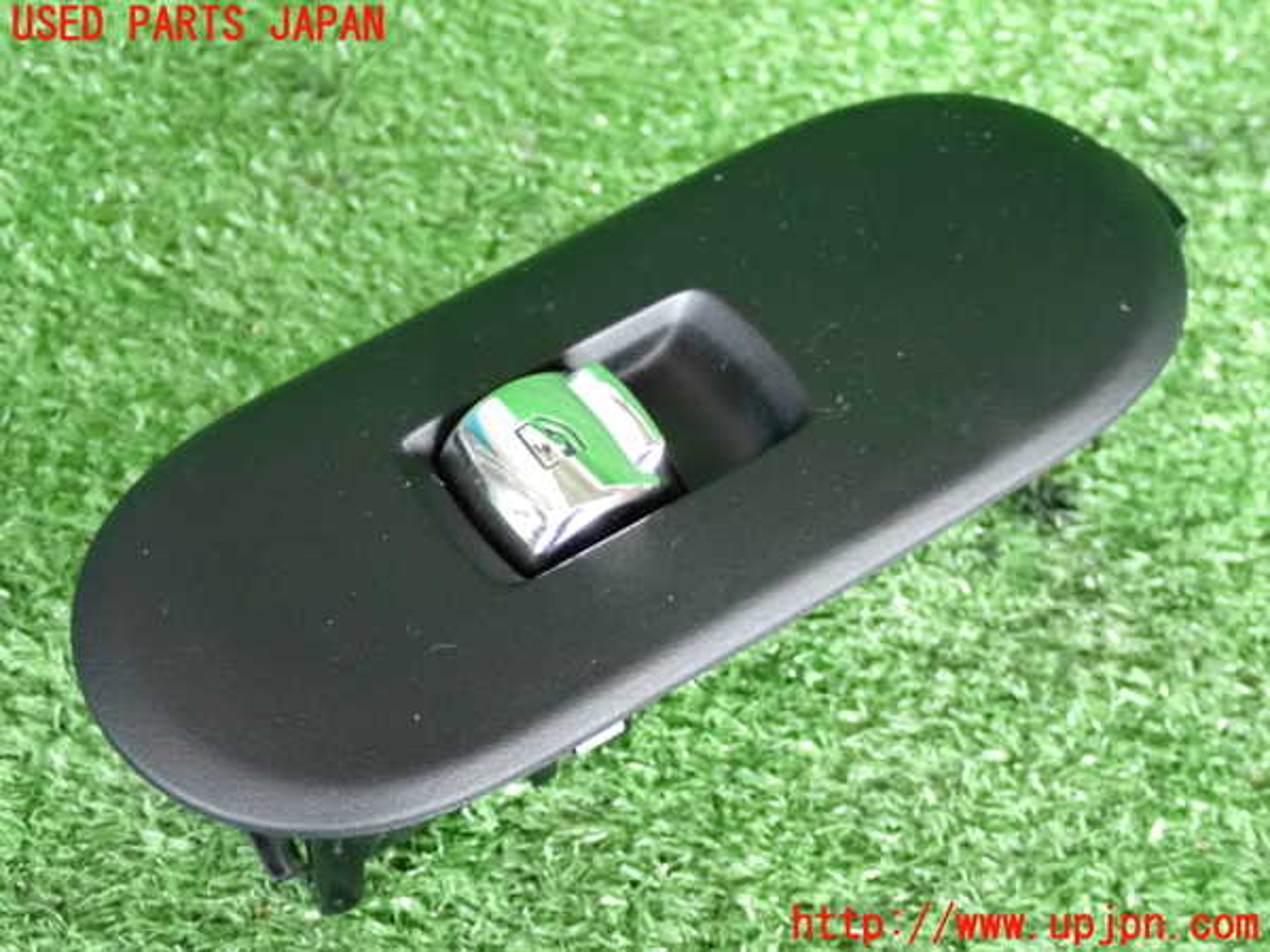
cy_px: 476
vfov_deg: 21.9
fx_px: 2458
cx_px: 635
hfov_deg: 29.0
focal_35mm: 67
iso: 2000
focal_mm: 11.88
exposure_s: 1/80
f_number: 3.8
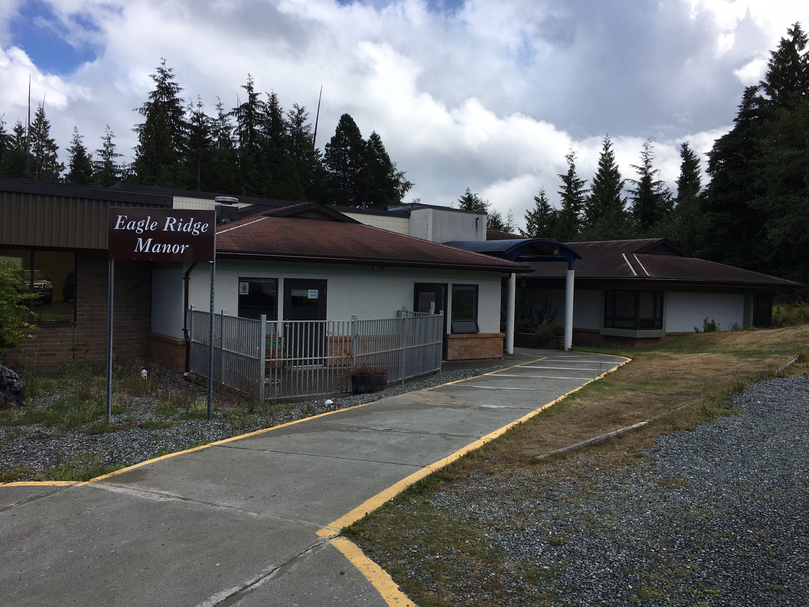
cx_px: 404
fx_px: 678
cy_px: 304
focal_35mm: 29
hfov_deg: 61.7
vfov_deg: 48.2
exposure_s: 1/1748
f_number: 2.2
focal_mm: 4.15
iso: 25
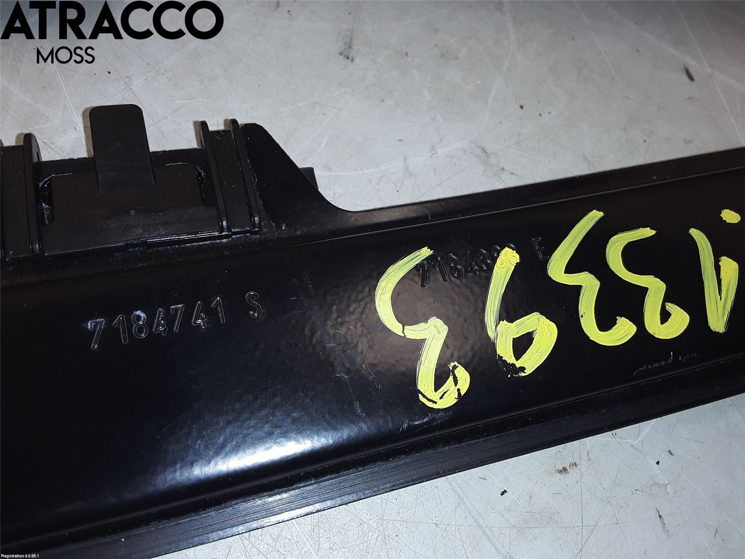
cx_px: 372
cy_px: 280
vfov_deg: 49.7
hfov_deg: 63.4
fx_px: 603
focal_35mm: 28
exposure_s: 1/196
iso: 40
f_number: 1.9
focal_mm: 2.91
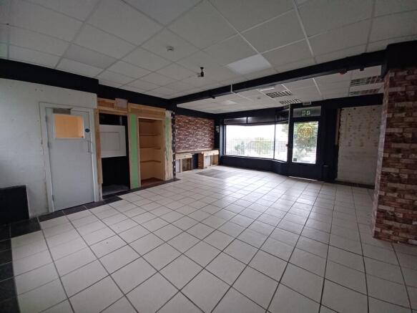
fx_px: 157
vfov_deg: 89.9
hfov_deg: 106.2
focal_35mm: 13
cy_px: 156
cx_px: 208
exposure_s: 1/33.3
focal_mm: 1.42
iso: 200
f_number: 2.2
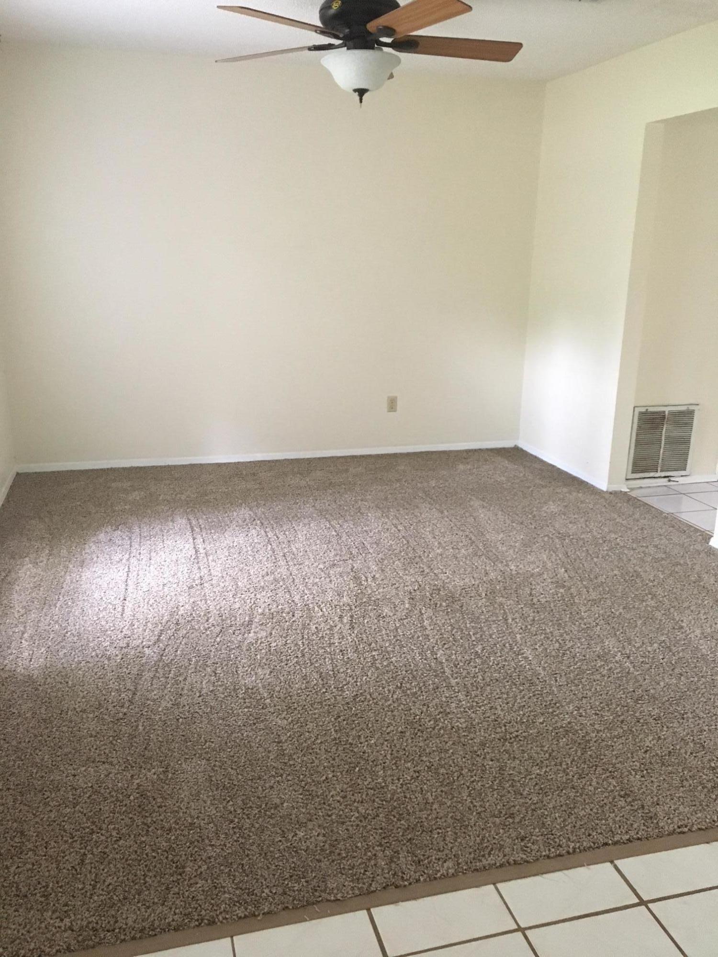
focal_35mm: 29
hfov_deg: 48.2
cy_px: 478
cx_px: 359
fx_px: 802
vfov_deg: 61.7
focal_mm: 4.15
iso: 200
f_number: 2.2
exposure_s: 1/30
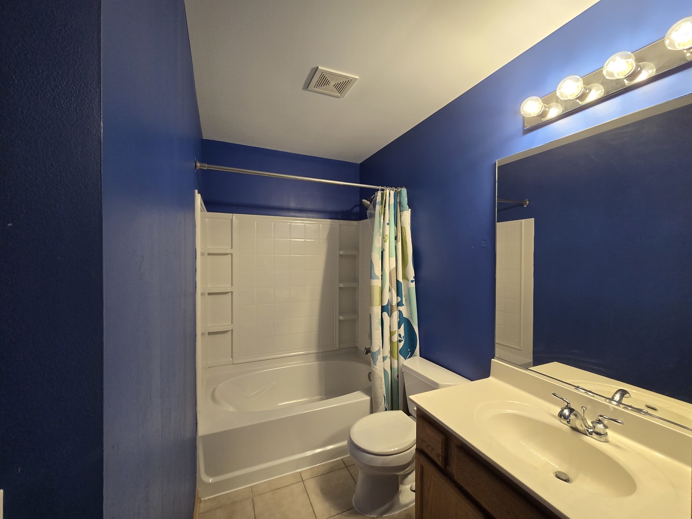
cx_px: 346
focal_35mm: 13
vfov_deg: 89.9
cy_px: 260
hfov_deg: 106.2
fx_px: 260
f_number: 2.2
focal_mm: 2.2
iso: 250
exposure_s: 1/60
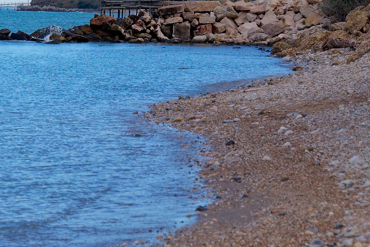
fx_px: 1788
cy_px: 19
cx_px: 78
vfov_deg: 7.9
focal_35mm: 174
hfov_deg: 11.8
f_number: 4.7
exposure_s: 1/800
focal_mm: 49.4
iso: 400
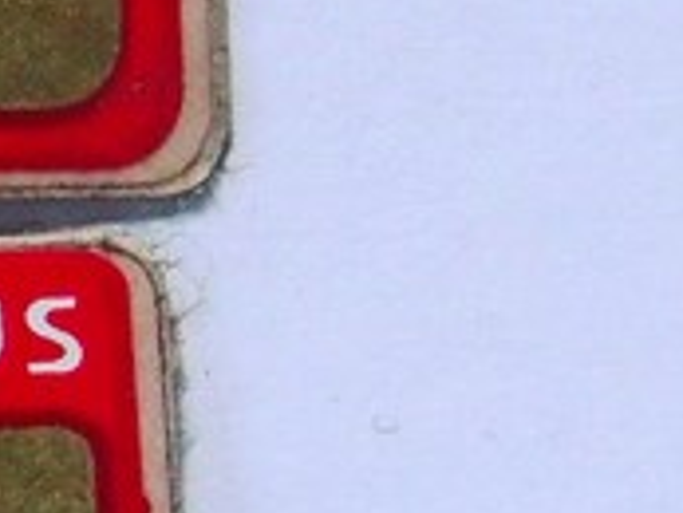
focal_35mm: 248
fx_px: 4897
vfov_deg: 6.0
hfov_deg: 7.7
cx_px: -545
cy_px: 213
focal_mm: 9
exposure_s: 1/160
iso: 500
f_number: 2.8
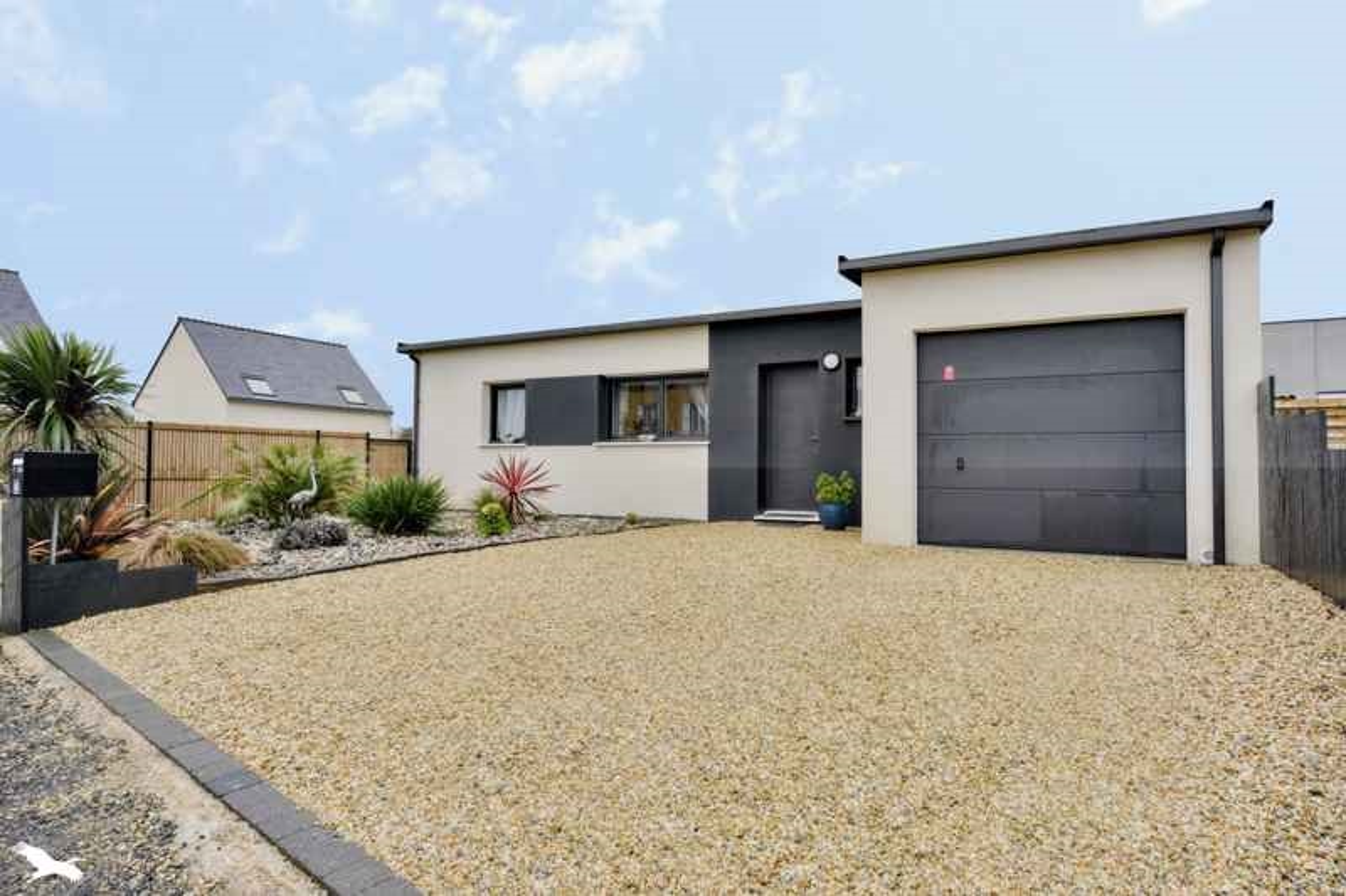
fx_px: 729
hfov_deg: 85.4
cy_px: 448
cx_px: 673
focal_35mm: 20
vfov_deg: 63.2
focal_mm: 19.5
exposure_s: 1/1600
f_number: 8
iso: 800
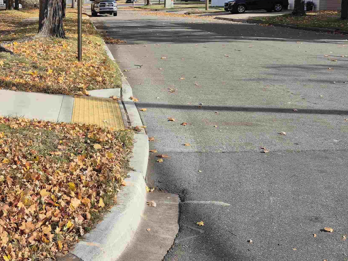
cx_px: 46
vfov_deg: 32.9
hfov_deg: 41.0
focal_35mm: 43
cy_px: 64
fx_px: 432
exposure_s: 1/1208
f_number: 1.8
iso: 25
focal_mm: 5.4
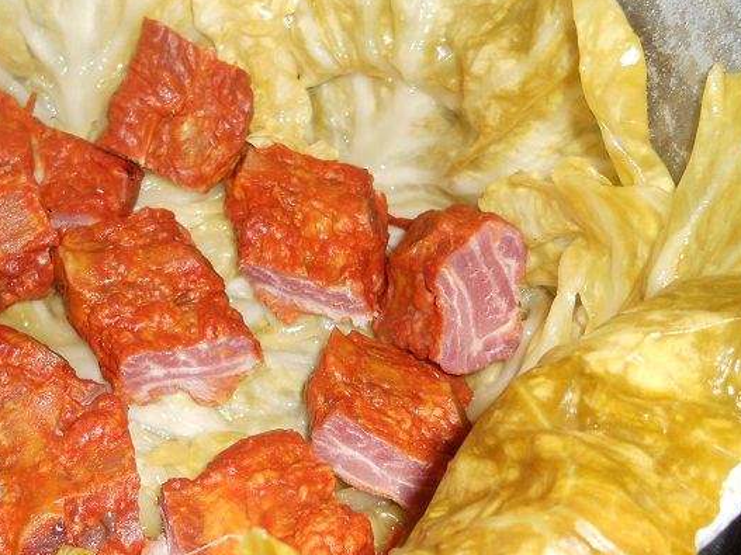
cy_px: 327
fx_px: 877
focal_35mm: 41
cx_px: 194
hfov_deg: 44.4
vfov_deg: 35.0
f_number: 3.2
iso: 80
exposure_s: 1/25
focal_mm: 4.9
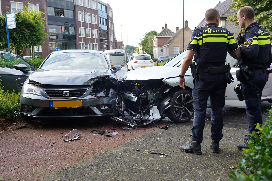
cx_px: 136
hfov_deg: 51.9
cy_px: 90
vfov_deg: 35.9
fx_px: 280
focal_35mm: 37
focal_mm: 37
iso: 100
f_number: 4.5
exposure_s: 1/125
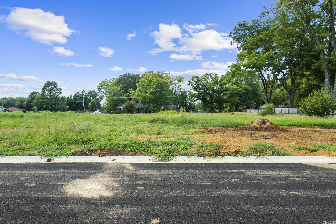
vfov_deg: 59.5
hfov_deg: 81.2
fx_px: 196
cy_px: 112
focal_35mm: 21
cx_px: 168
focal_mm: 13.8
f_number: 7.1
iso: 200
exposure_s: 1/60
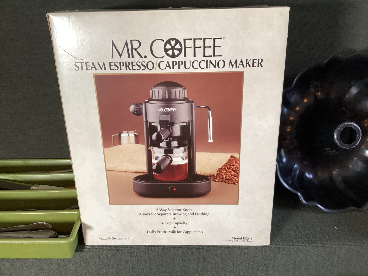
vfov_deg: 45.4
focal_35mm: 31
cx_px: 184
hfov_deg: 58.3
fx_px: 330
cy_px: 138
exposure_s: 1/50
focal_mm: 3.3
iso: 160
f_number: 2.4
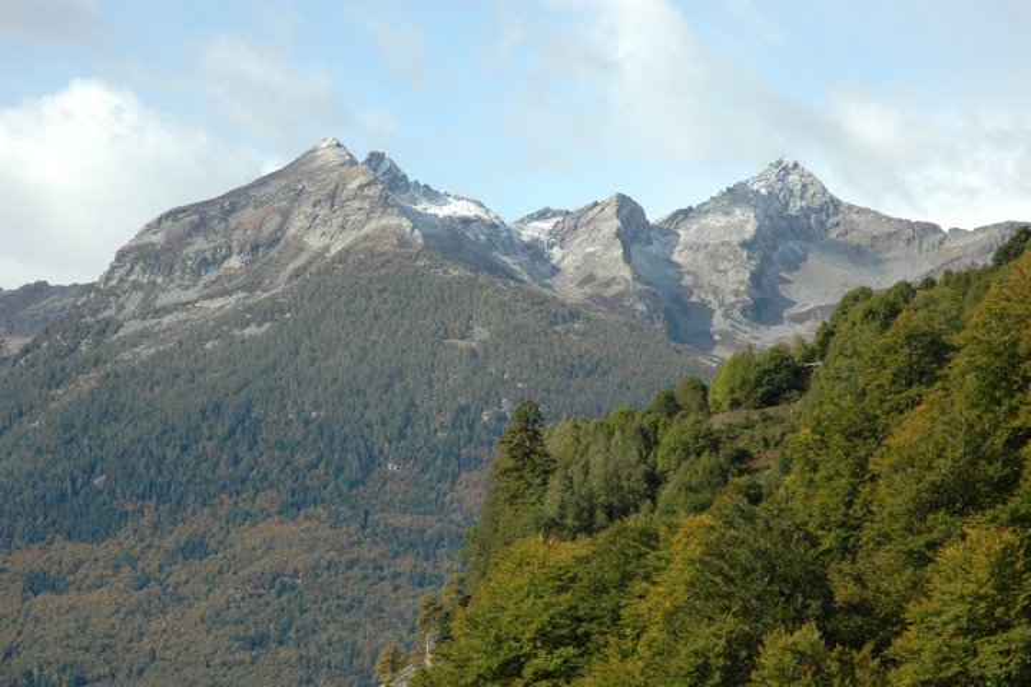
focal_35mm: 105
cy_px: 344
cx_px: 516
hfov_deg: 19.5
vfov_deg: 13.0
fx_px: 3007
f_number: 9
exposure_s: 1/320
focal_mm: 70
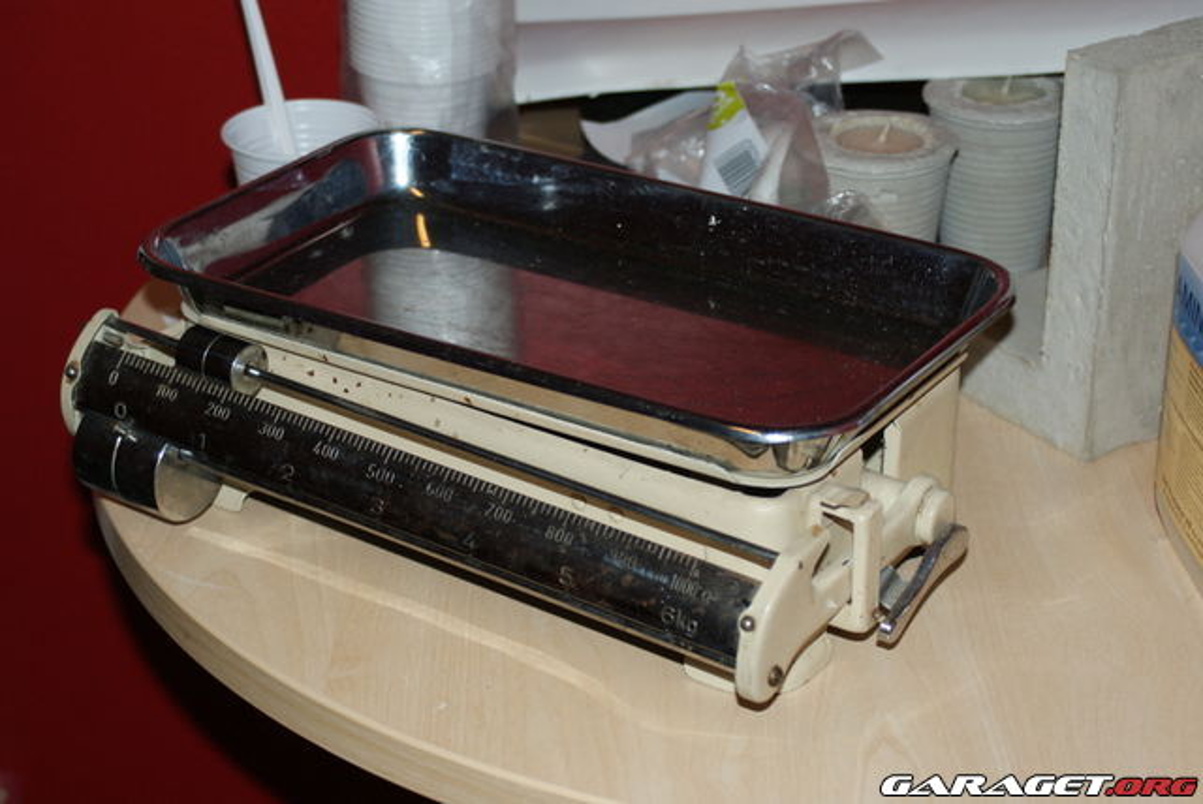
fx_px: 2508
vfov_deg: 18.2
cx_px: 602
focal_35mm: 75
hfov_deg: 27.0
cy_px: 402
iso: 400
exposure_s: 1/80
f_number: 5.6
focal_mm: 50
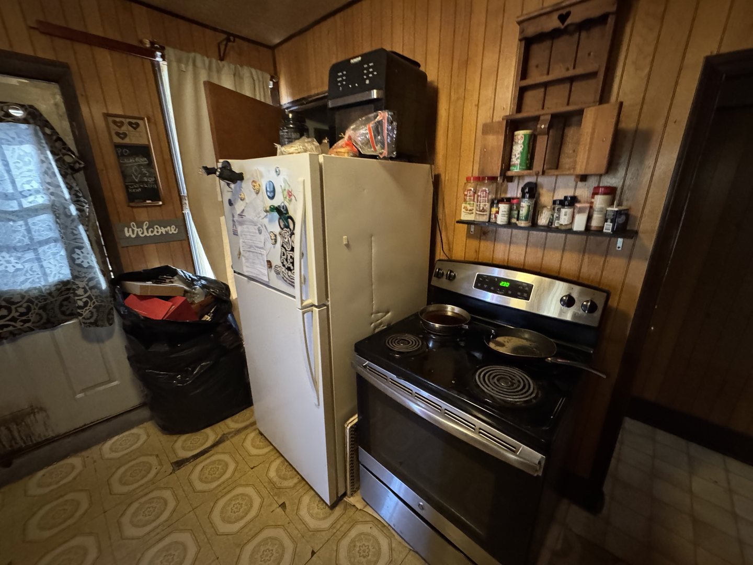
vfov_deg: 85.7
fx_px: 305
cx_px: 376
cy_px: 282
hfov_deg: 102.1
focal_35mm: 14
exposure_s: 1/40
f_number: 2.2
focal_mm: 2.22
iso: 1250
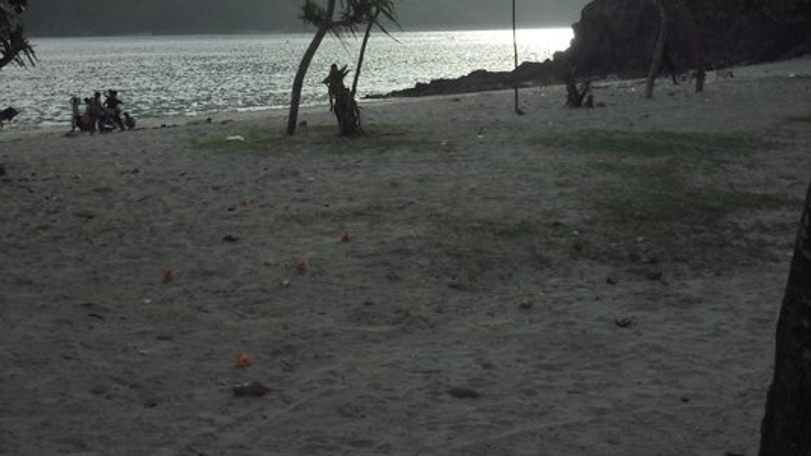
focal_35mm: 62
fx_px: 1333
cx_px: 460
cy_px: 30
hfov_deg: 33.8
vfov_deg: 19.0
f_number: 8
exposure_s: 1/400
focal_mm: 6.2
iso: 100
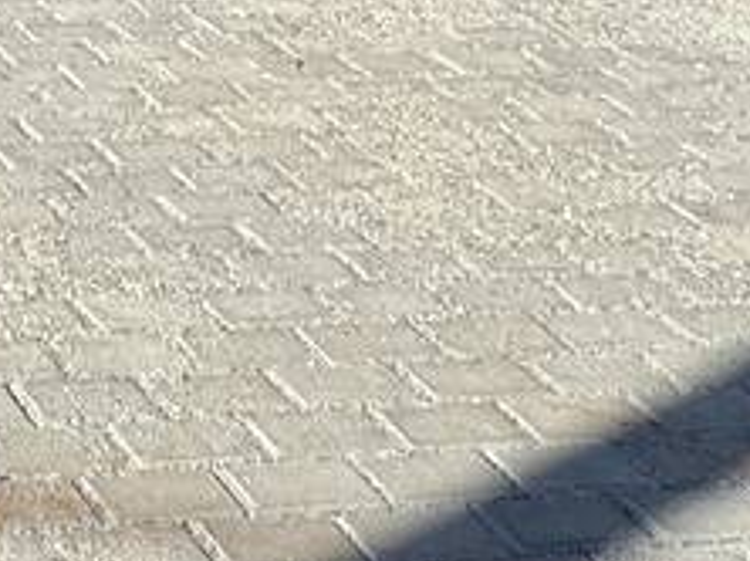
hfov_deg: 16.8
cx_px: -696
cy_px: -889
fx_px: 1970
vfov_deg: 12.1
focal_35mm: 91
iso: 50
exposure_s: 1/1395
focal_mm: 2.22
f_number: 2.2
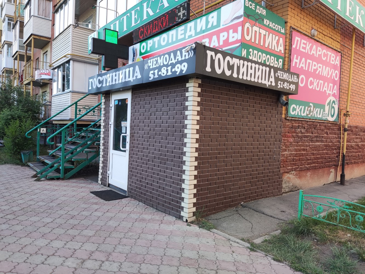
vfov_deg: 54.9
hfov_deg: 69.4
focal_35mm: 25
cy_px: 137
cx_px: 182
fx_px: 264
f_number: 1.79
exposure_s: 1/143
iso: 50
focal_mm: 4.71
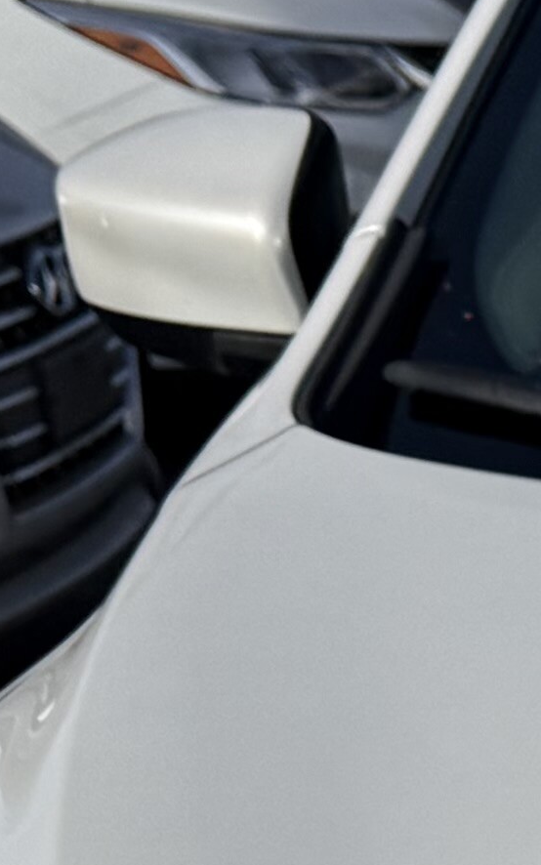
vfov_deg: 11.8
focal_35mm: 164
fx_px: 3868
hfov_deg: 7.1
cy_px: 1518
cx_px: 1674
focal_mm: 6.76
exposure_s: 1/11905
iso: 80
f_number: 1.78
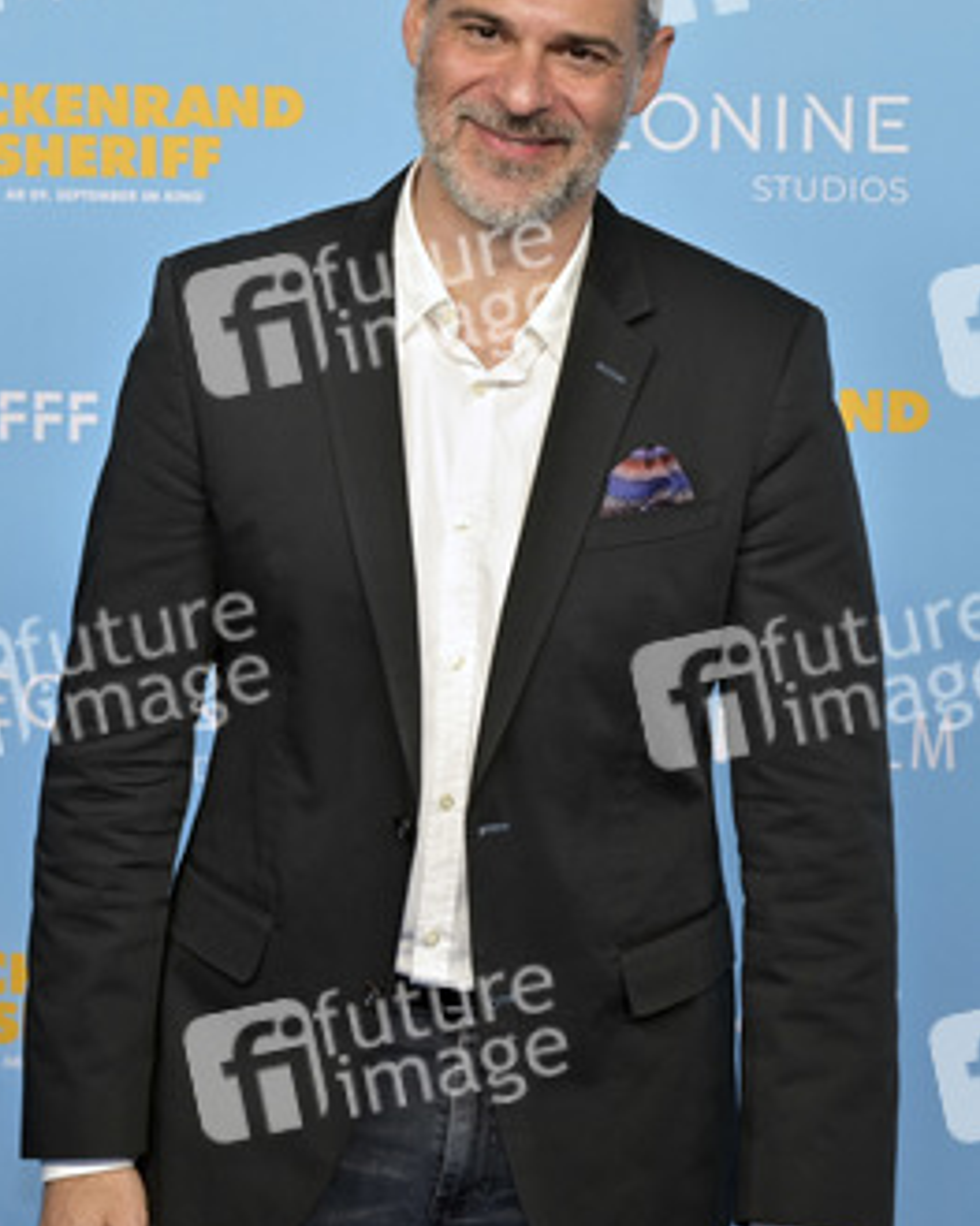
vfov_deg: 23.8
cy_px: 496
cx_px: 486
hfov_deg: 19.2
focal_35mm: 80
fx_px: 2902
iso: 160
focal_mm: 70
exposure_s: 1/100
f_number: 4
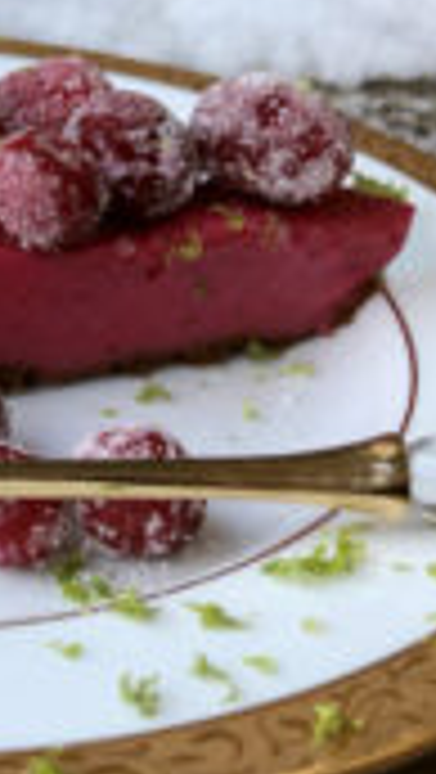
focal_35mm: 71
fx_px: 1456
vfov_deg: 29.7
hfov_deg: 16.0
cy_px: 315
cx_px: -153
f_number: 1.8
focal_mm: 3.99
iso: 25
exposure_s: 1/60
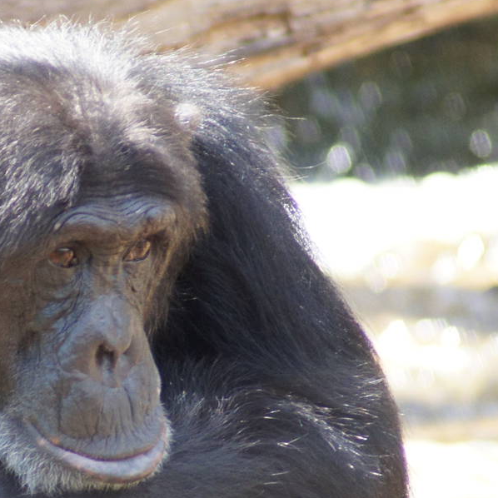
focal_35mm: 1023
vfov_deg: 1.7
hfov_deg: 1.7
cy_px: 344
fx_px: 16651
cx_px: 90
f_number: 5.6
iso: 1000
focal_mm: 300
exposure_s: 1/500
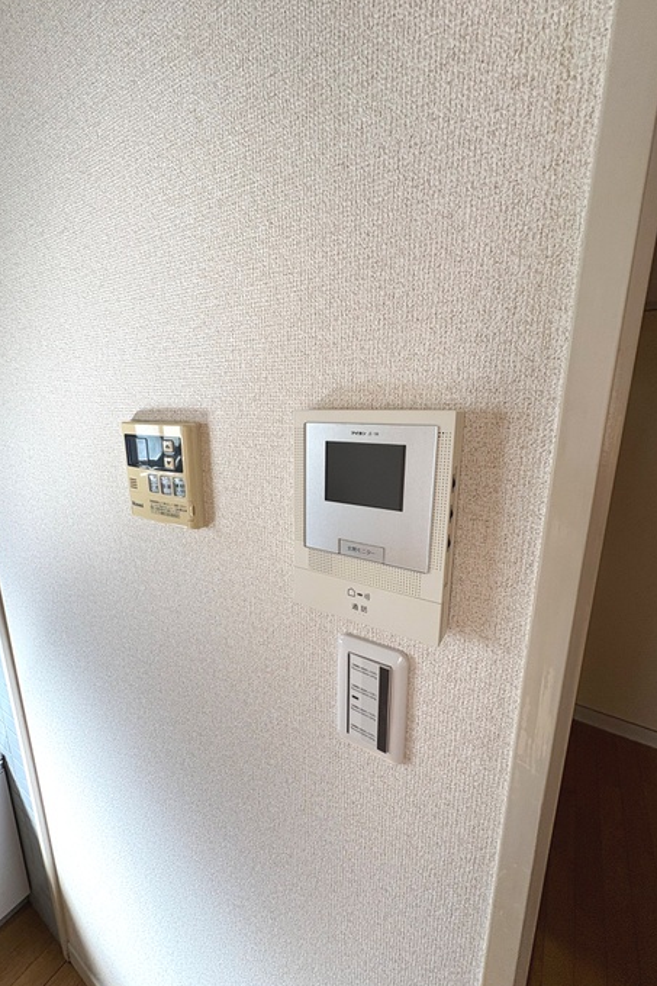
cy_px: 493
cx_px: 299
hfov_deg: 77.1
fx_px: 411
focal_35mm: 15
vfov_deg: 100.4
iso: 125
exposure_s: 1/99
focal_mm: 2.22
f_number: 2.2
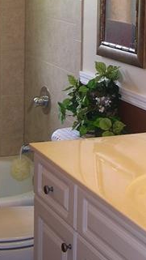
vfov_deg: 21.2
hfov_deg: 12.2
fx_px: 680
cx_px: 86
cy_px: 43
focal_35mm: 99
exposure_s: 1/30
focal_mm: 8
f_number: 2.8
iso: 100
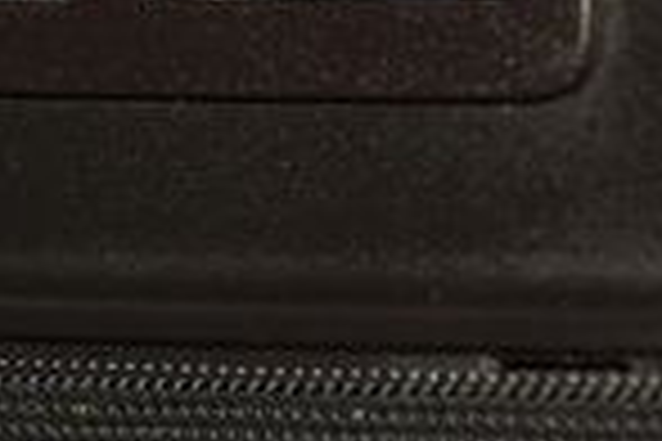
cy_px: -101
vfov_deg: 3.0
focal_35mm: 457
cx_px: -45
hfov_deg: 4.5
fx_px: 8403
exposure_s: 1/125
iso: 125
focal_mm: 70
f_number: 8
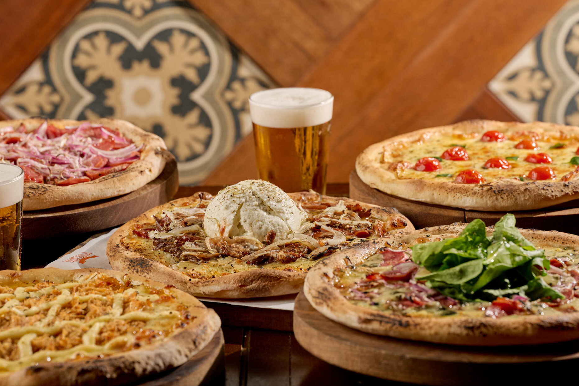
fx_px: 2332
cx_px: 294
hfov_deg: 14.2
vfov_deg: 9.5
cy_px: 139
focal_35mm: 145
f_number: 6.3
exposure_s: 1/200
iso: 160
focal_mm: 105
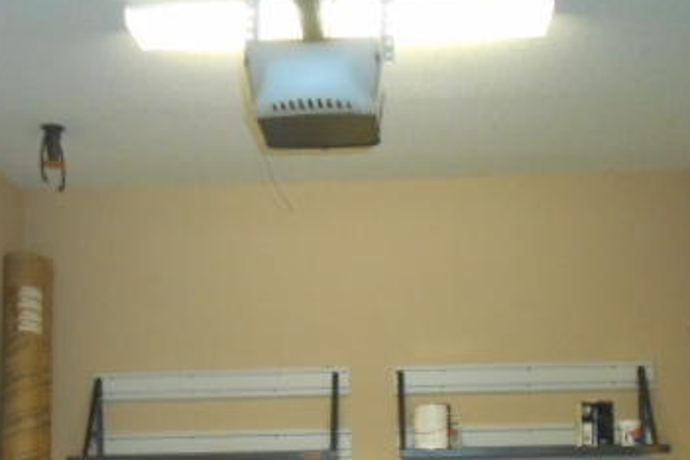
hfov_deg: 36.2
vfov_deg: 23.6
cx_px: 383
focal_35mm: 55
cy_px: 460
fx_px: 1054
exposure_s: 1/25
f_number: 4
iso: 560
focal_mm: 5.2
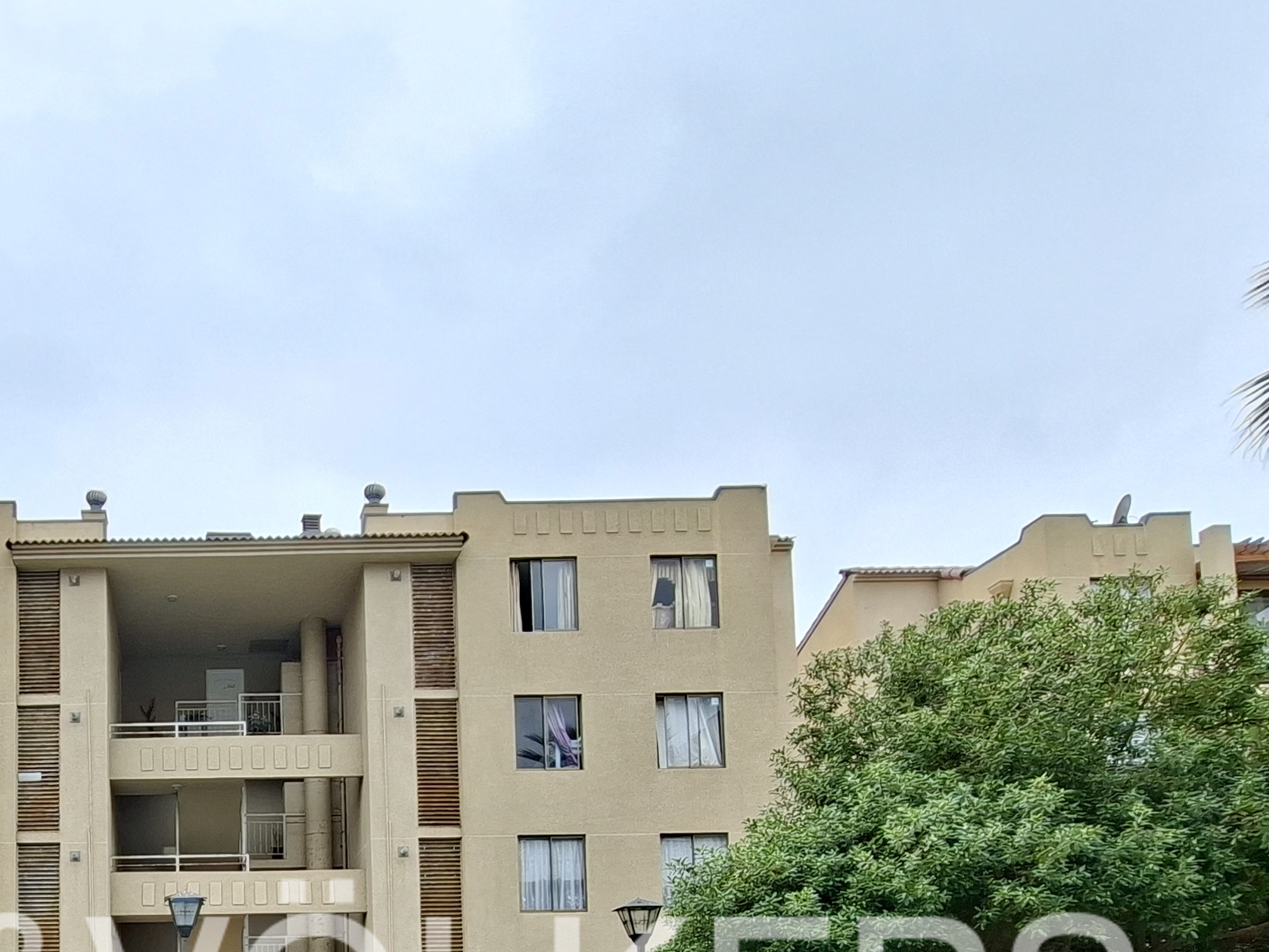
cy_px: 983
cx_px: 178
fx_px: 1137
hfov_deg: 52.7
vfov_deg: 39.3
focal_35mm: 31
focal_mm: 1.74
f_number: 2.2
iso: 40
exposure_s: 1/720
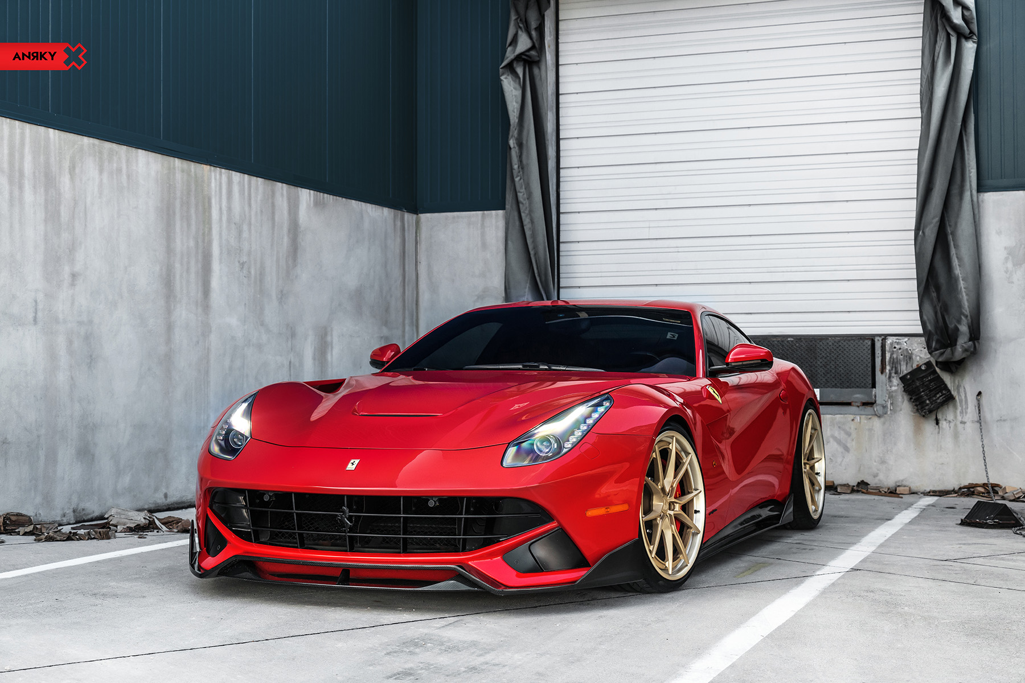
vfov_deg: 25.1
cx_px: 512
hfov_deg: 36.9
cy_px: 342
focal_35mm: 54
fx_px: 1537
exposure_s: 1/160
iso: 500
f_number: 5.6
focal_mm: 54
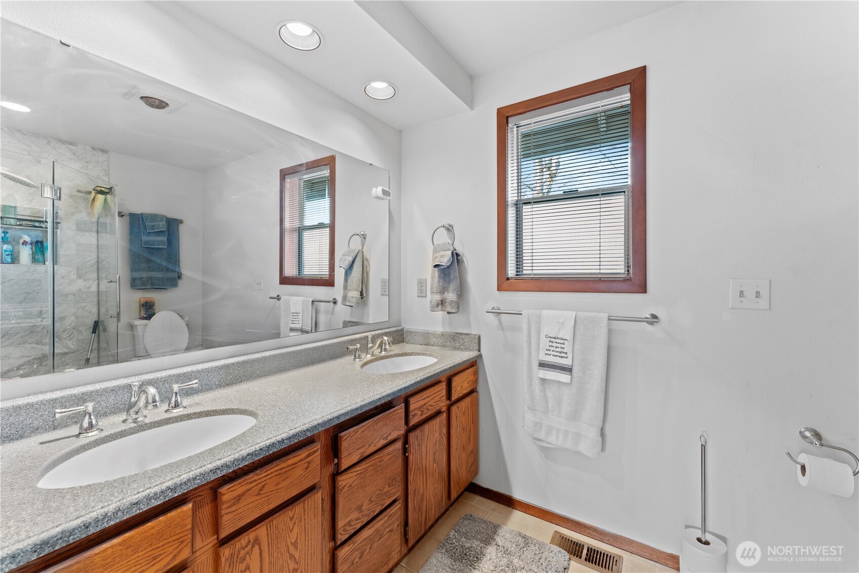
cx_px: 430
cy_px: 286
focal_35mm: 14
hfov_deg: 104.3
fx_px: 334
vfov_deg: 81.2
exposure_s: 1.3
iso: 400
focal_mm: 14
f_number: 8
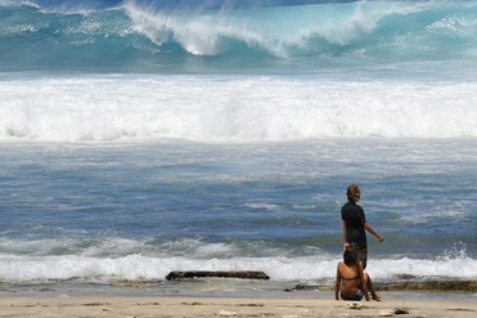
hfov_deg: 12.1
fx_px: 2251
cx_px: 262
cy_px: 153
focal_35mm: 170
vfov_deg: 8.1
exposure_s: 1/320
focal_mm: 150
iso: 200
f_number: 14
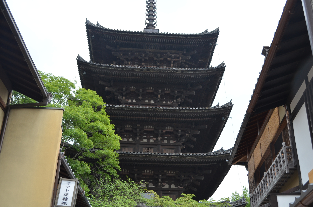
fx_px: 390
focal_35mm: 45
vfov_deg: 29.7
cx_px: 156
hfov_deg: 43.7
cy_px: 104
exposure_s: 1/125
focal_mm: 30
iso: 360
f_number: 5.6
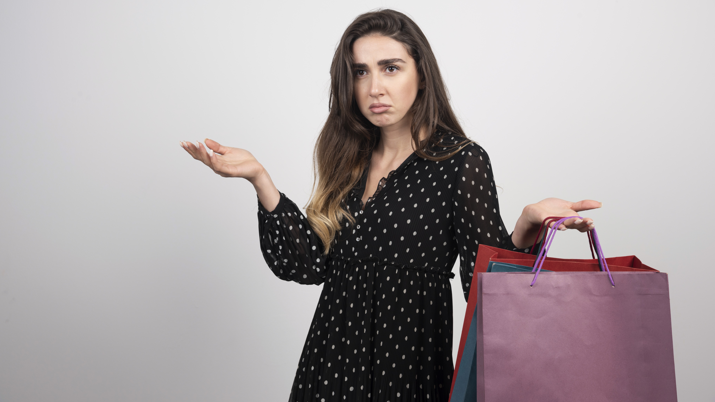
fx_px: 1232
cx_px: 357
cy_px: 197
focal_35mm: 65
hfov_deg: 32.4
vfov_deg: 18.5
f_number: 8
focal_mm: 62
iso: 160
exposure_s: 1/100
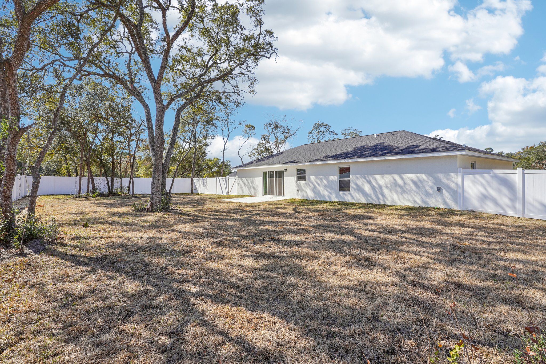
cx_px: 273
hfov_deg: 90.0
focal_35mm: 18
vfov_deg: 67.4
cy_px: 182
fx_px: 273
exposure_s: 1/40
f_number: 20
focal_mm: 18
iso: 100
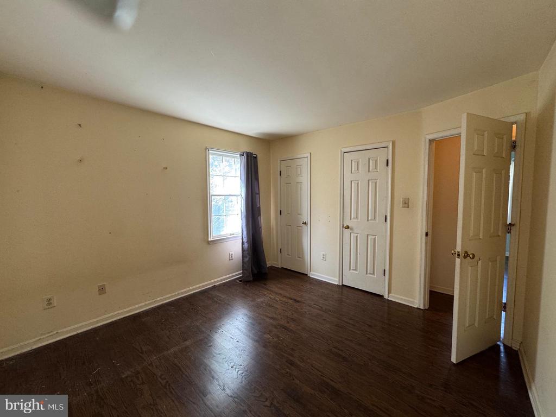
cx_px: 278
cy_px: 208
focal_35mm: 14
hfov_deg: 102.1
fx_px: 225
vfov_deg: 85.7
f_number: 2.2
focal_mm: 2.22
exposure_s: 1/60
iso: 200
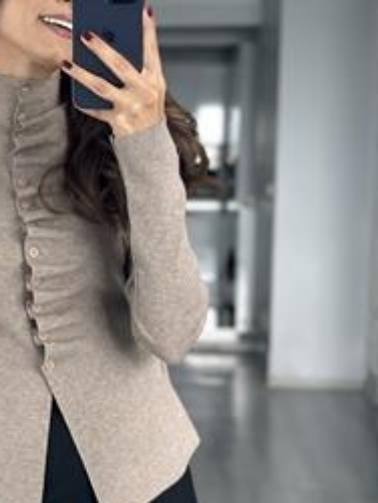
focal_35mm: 97
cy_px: 266
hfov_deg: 15.1
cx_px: 34
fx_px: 1410
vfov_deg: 20.2
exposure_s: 1/117
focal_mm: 6.86
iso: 125
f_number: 1.78
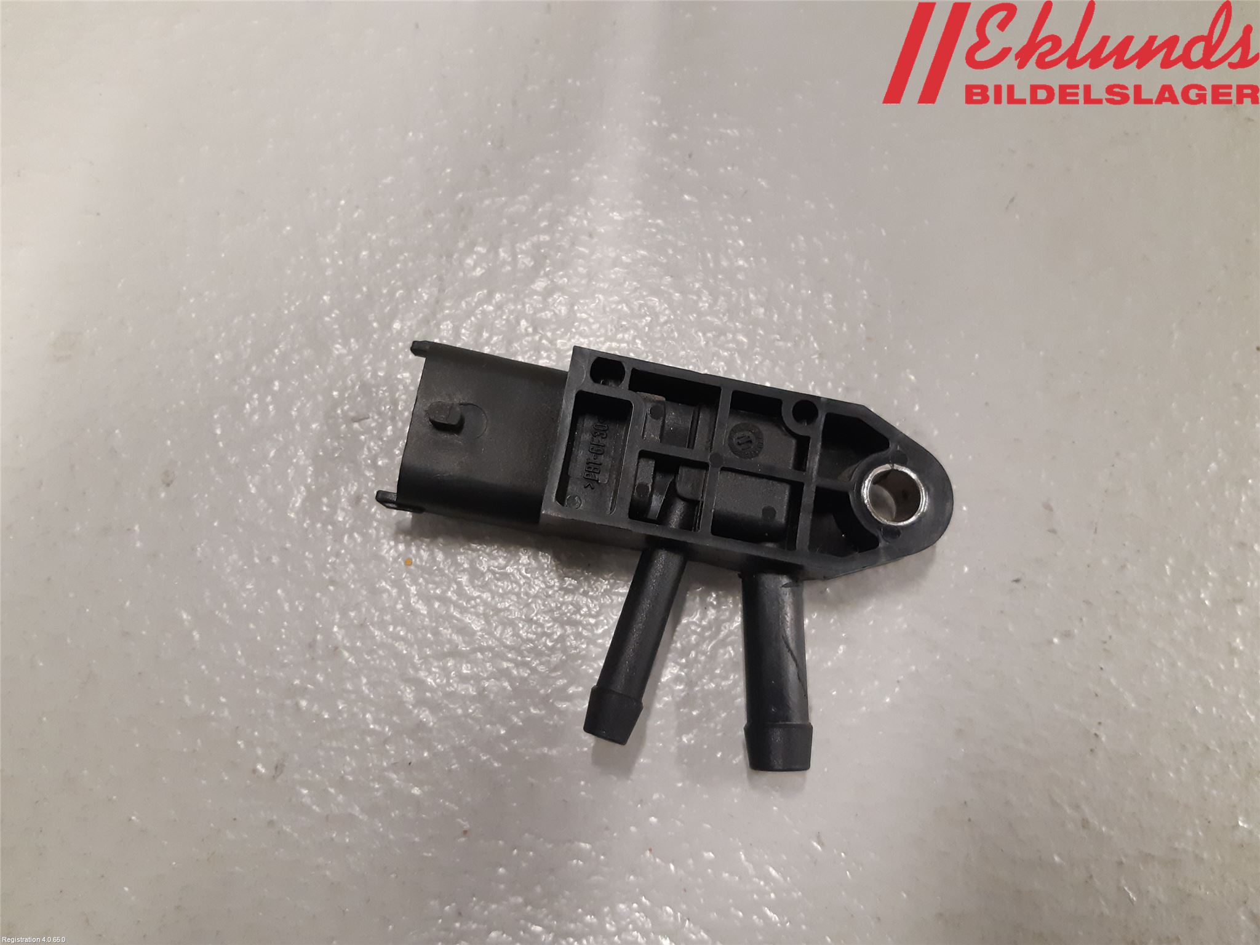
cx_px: 630
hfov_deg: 67.3
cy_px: 472
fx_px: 946
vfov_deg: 53.1
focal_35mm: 26
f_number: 1.7
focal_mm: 3.93
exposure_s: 1/50
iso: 250
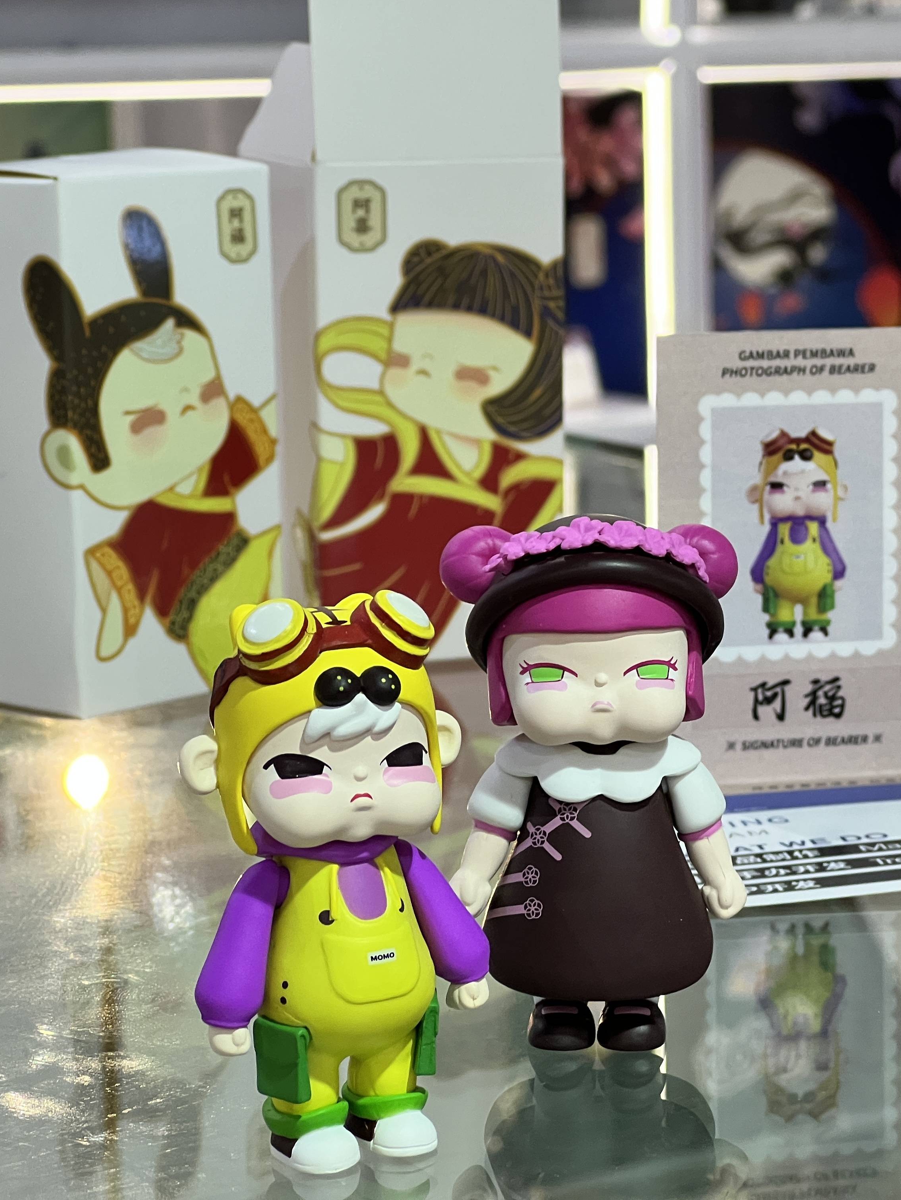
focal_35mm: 103
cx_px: 732
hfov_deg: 14.3
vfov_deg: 19.1
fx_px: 3574
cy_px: 600
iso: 125
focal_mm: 9
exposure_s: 1/108
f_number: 2.8
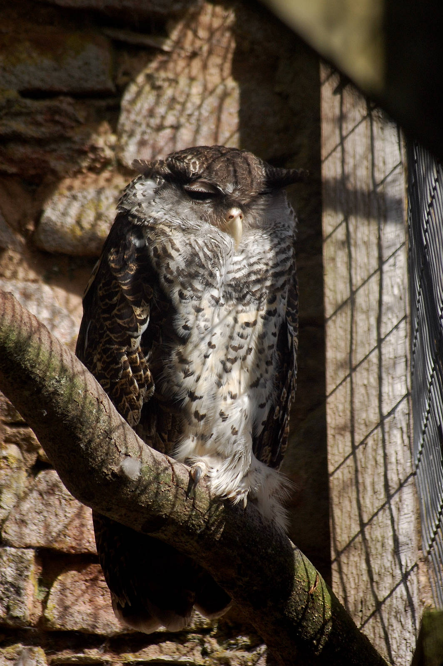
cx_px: 222
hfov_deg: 4.6
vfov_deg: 6.9
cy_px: 333
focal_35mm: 300
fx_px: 5547
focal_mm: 200
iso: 400
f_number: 5.6
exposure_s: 1/640
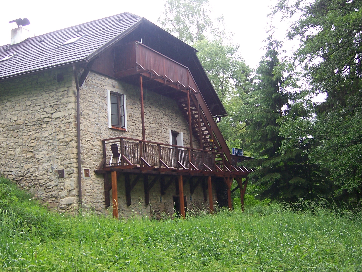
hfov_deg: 45.7
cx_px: 166
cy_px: 123
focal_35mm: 41
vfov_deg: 35.1
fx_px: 429
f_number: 3
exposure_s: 1/90
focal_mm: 6
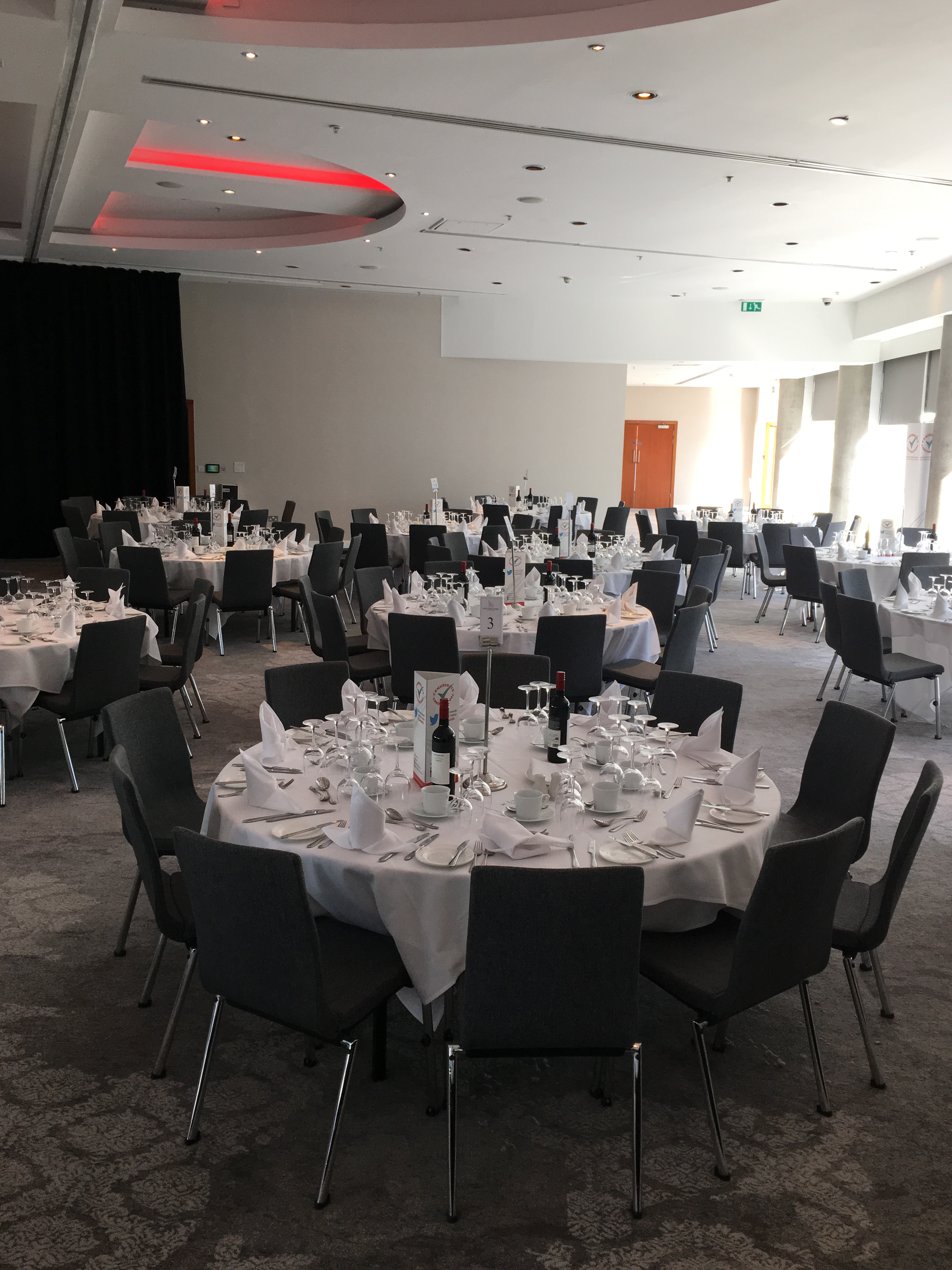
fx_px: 1137
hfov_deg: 45.4
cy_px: 644
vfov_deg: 58.3
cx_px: 489
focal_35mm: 31
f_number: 2.2
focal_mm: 4.15
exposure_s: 1/100
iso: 40
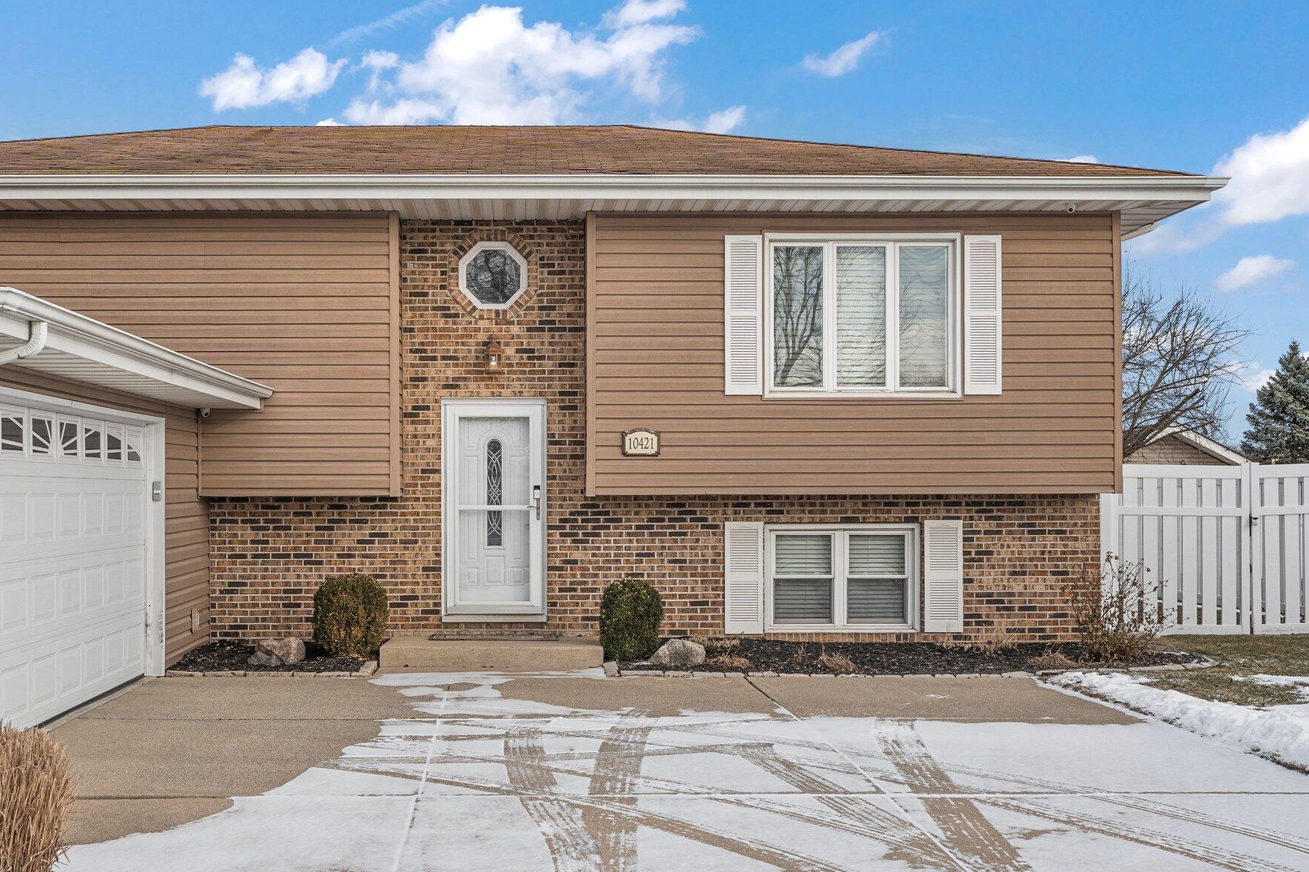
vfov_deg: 31.9
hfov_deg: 46.2
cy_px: 486
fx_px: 1527
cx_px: 553
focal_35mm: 42
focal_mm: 24
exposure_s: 1/80
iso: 320
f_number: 9
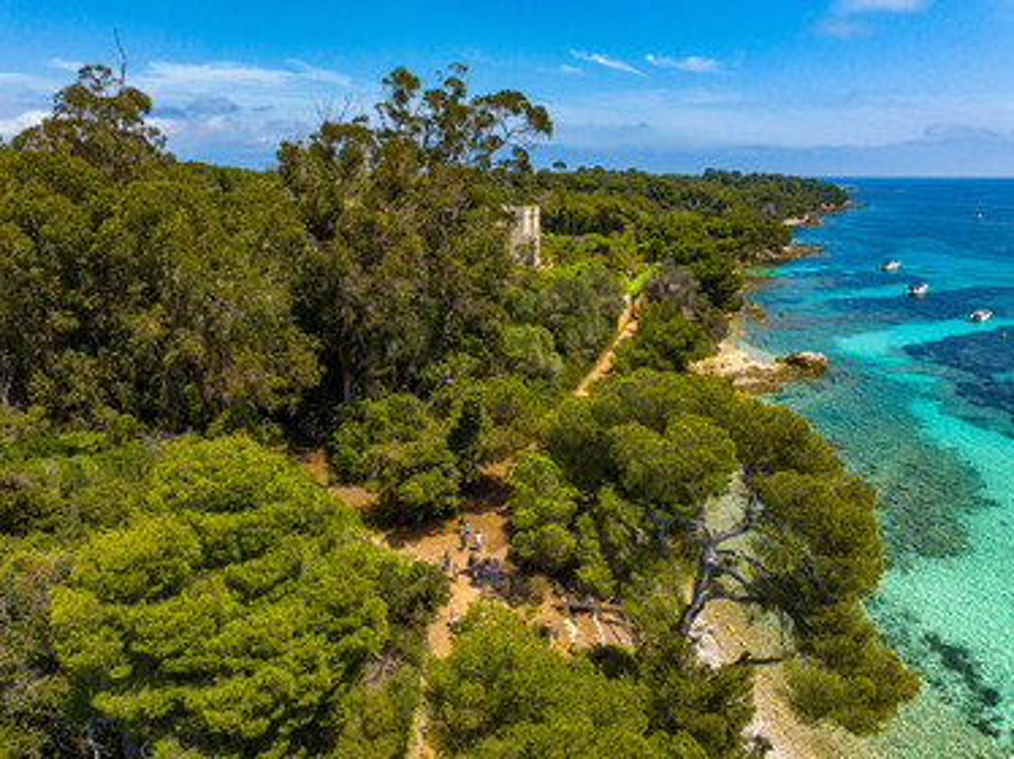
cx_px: 507
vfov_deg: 56.8
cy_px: 380
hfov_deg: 71.6
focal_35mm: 24
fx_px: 703
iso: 200
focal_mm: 12.3
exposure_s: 1/640
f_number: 8
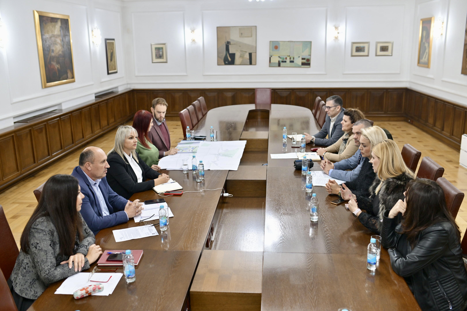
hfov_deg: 54.4
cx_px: 234
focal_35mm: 35
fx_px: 454
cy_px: 156
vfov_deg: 37.9
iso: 800
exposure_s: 1/250
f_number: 3.2
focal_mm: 35
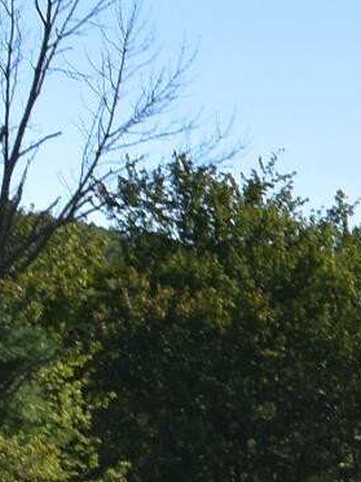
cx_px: 1263
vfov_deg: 9.3
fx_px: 2911
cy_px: 650
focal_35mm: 209
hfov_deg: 6.2
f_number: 11
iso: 400
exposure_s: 1/500
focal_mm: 18
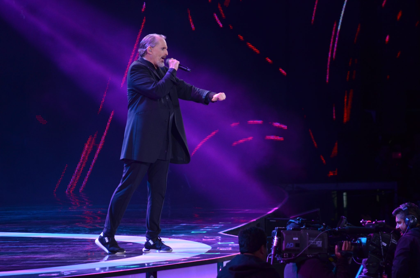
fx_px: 3492
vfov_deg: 4.6
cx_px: 210
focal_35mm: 300
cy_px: 139
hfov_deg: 6.9
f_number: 5.6
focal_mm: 200
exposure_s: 1/125
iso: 1000
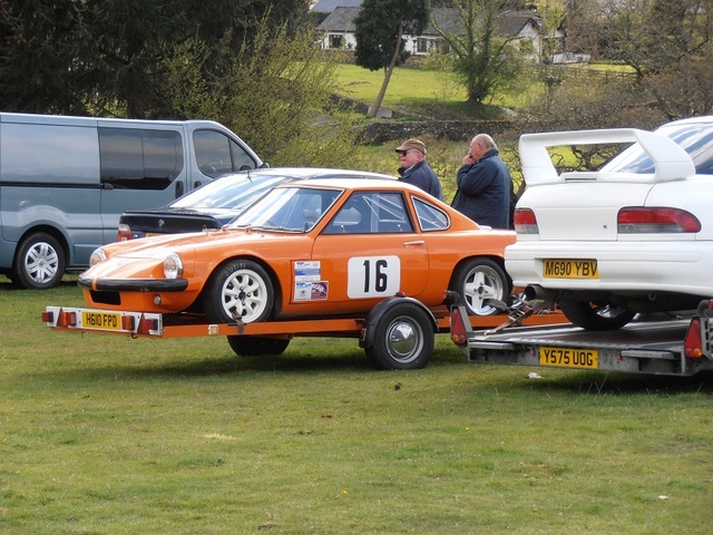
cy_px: 268
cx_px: 356
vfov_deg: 10.7
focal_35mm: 138
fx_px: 2842
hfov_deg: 14.3
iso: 80
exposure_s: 1/125
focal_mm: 24.39
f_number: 5.8
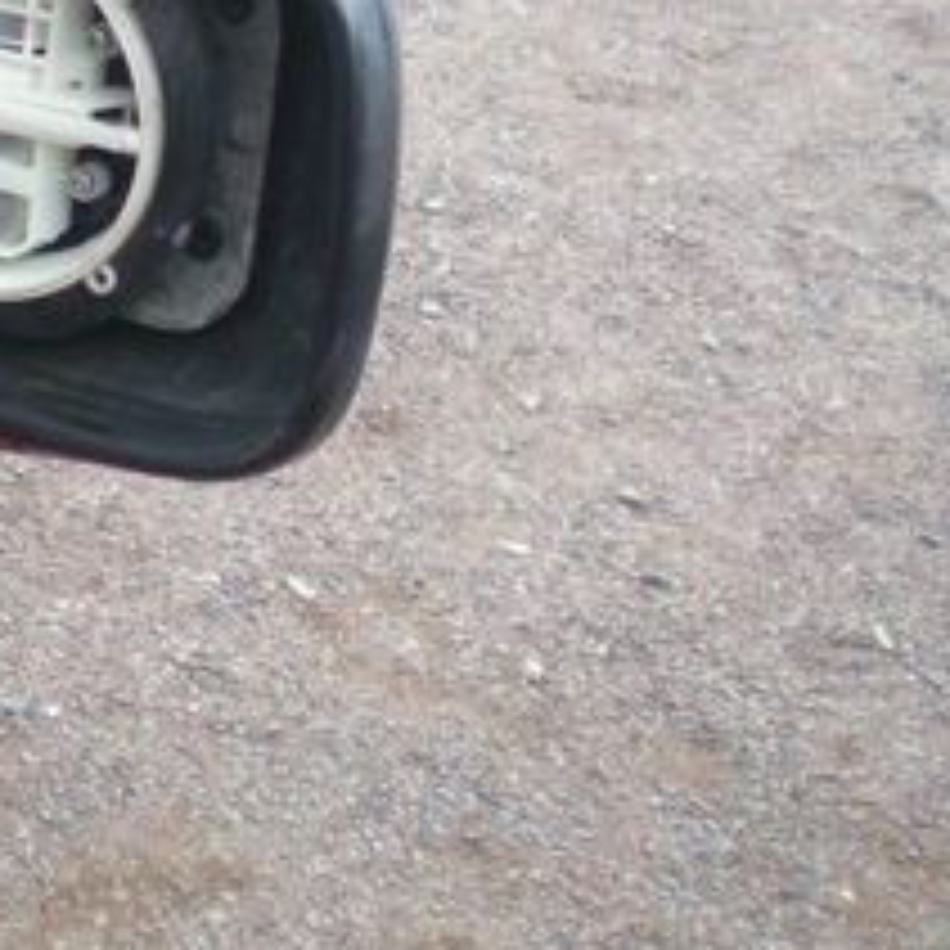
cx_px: 59
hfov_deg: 16.8
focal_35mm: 102
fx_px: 3167
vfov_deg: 16.9
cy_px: 140
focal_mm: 6.3
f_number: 3.1
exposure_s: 1/95.4
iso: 50
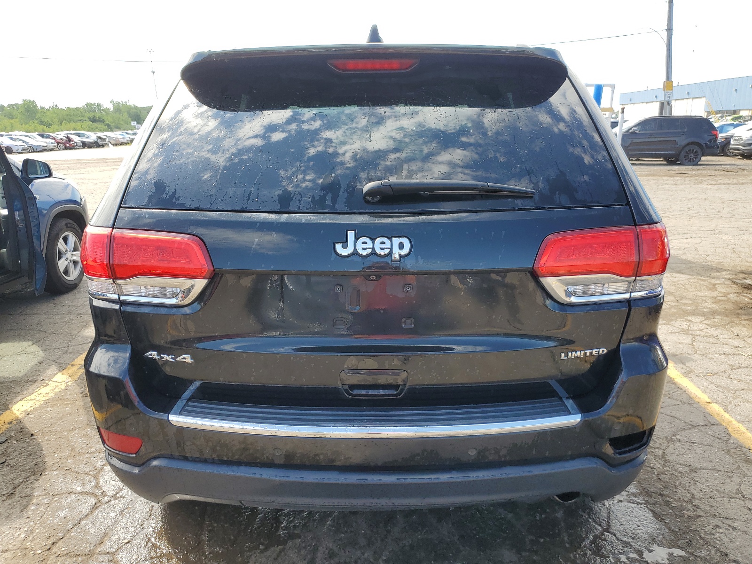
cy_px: 282
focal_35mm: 26
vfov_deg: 53.1
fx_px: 565
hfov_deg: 67.3
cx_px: 376
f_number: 1.5
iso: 50
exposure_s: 1/714
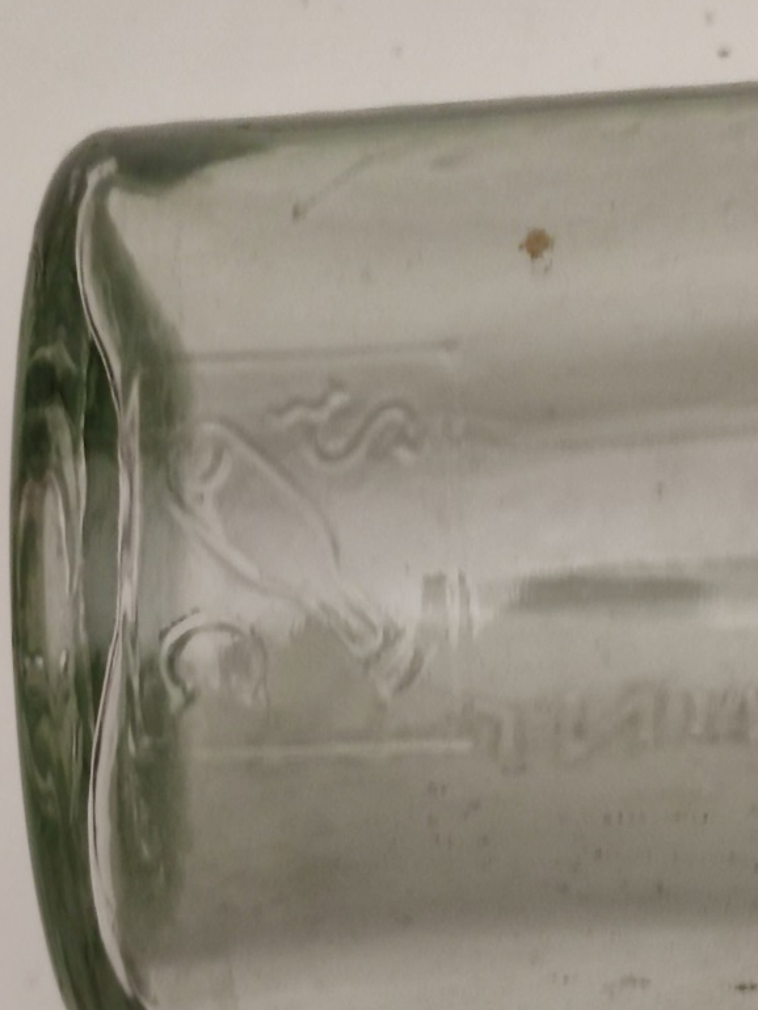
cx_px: 382
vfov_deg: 13.4
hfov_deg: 10.1
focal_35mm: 147
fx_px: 4290
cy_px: 502
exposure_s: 1/120
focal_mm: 6.72
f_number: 1.69
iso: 370
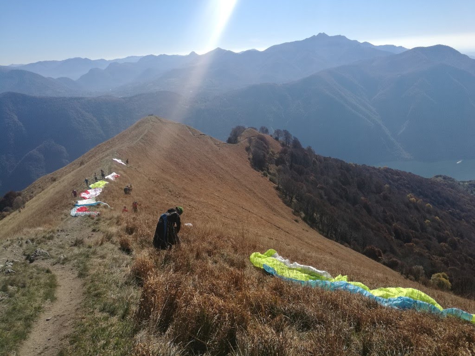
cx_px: 238
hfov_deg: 65.3
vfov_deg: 51.4
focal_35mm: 27
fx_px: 370
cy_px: 178
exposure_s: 1/1730
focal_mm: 4.04
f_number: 2
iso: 50
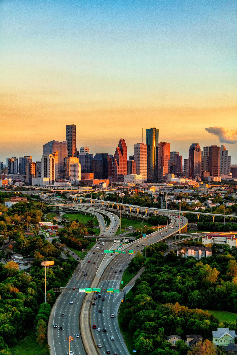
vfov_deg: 36.2
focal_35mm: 55
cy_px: 178
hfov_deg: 24.6
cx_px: 118
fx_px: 543
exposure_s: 1/200
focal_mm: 55
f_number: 5
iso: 320
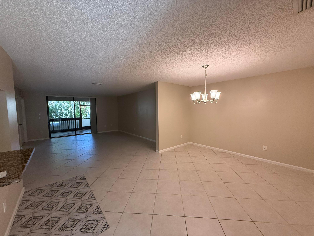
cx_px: 157
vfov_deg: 85.7
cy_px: 118
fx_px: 127
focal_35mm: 14
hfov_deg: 102.1
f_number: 2.2
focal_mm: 2.22
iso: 320
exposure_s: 1/120
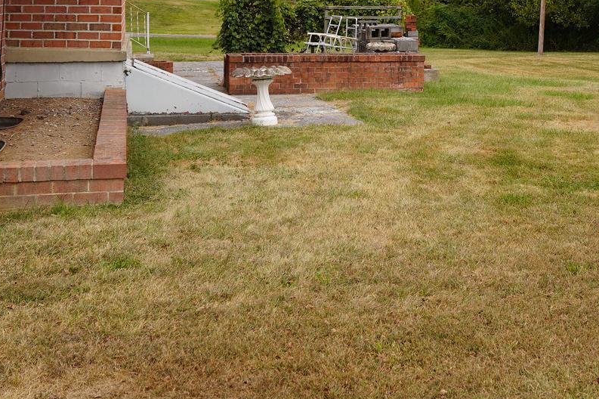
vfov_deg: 20.9
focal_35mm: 62
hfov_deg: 30.2
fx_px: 1031
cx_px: 593
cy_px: -35
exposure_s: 1/500
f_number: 5
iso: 100
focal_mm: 24
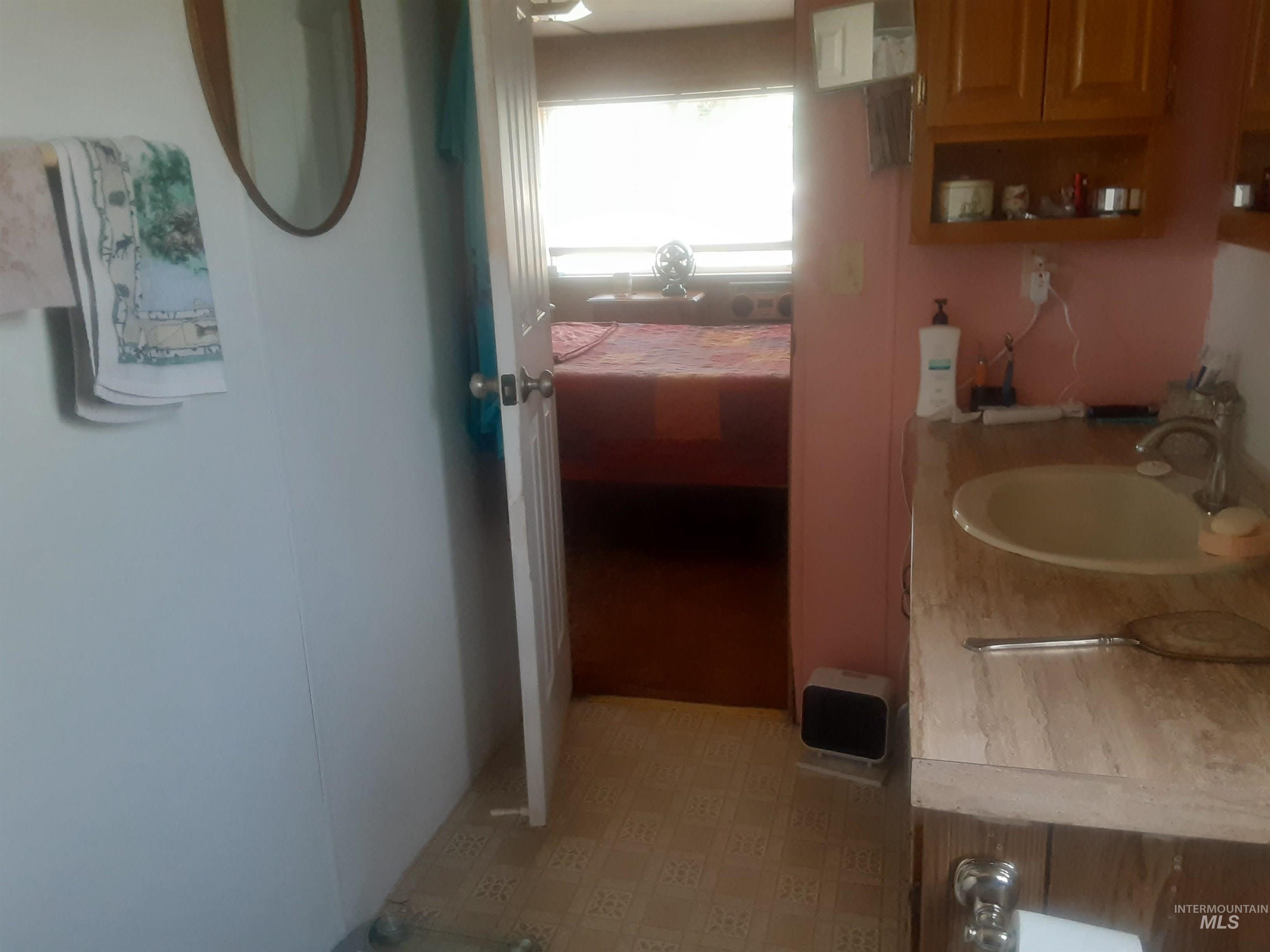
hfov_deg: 65.3
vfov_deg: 51.4
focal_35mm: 27
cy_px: 476
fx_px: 991
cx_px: 635
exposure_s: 1/60
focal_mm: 2.91
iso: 200
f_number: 1.9
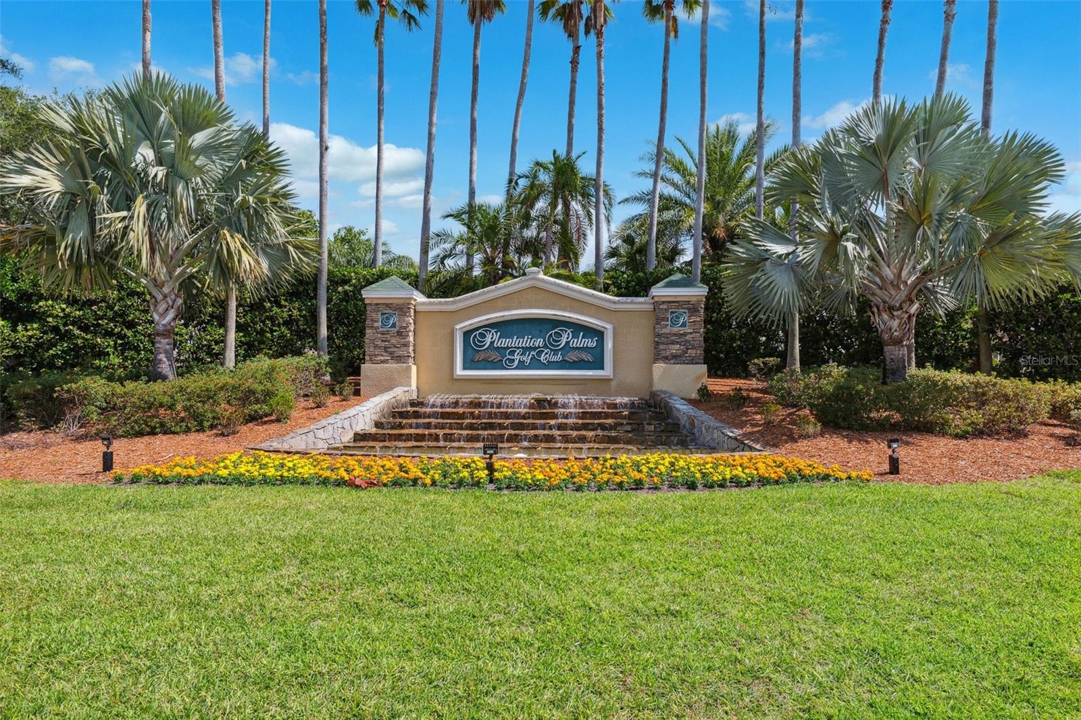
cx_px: 540
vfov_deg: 53.1
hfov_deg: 73.8
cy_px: 360
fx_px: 720
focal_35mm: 24
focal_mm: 24
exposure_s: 1/1250
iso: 400
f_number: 8
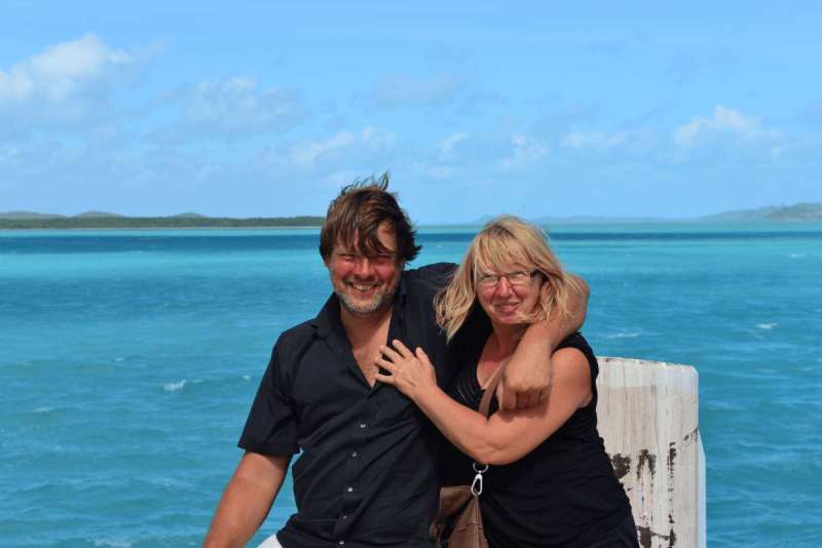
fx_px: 1599
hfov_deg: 28.8
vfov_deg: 19.5
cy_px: 274
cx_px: 411
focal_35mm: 70
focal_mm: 70
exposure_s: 1/400
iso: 250
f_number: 11
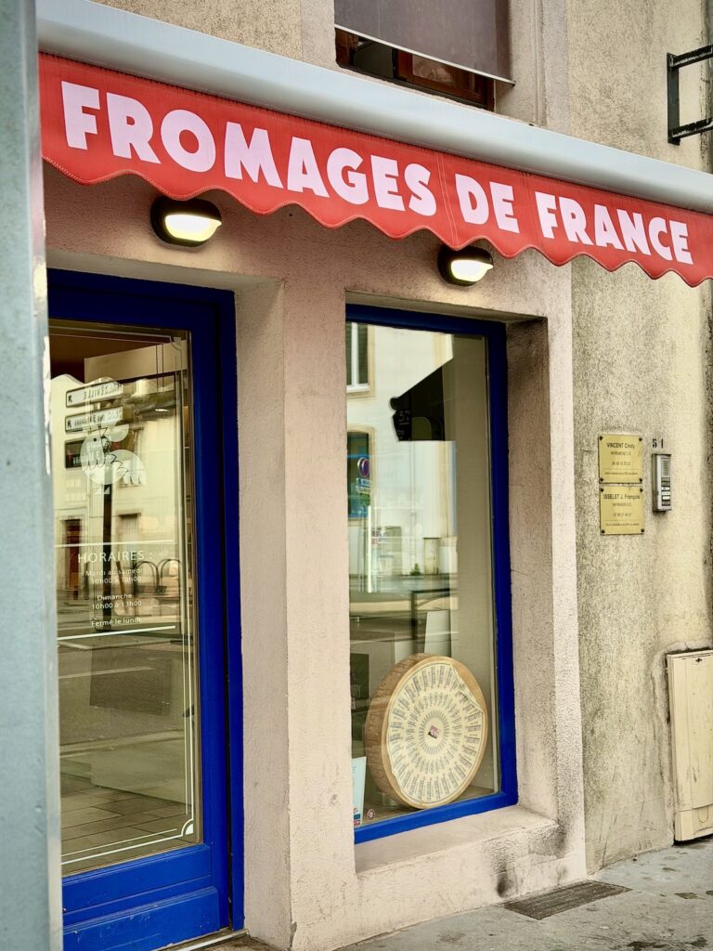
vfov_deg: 39.7
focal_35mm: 48
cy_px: 476
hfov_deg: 30.3
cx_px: 356
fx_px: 1318
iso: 64
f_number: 1.78
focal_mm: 6.76
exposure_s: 1/574
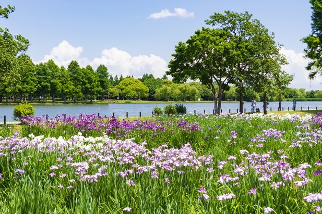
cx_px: 145
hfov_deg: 41.9
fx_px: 420
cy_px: 94
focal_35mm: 47
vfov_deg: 28.6
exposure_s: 1/350
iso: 250
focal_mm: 29
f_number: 11
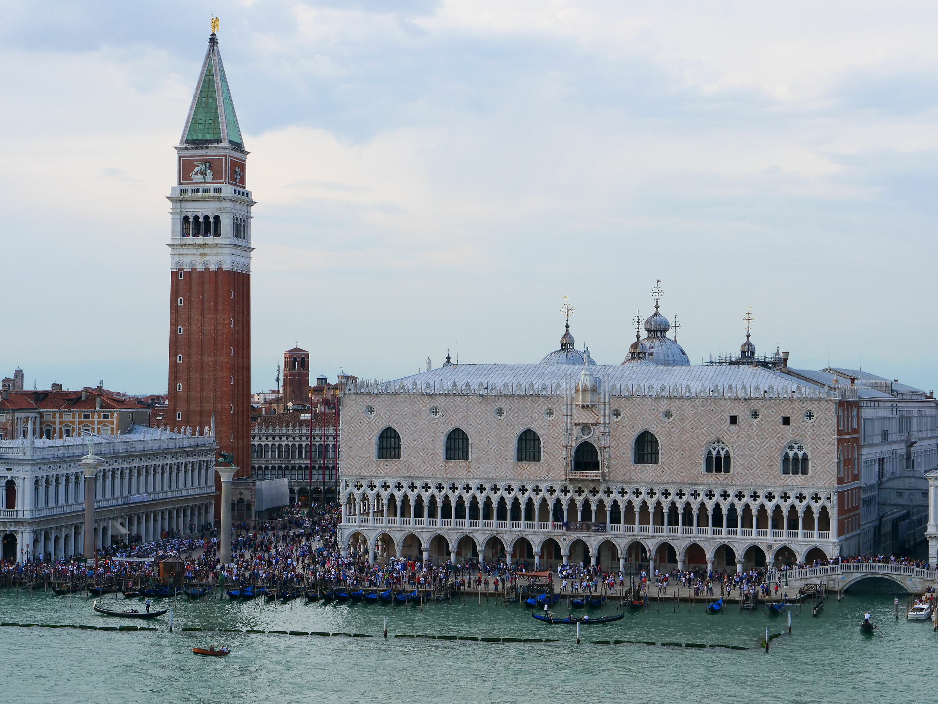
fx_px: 1951
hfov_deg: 27.0
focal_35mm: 72
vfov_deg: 20.4
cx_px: 469
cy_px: 352
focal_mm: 36
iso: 400
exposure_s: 1/500
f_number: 8
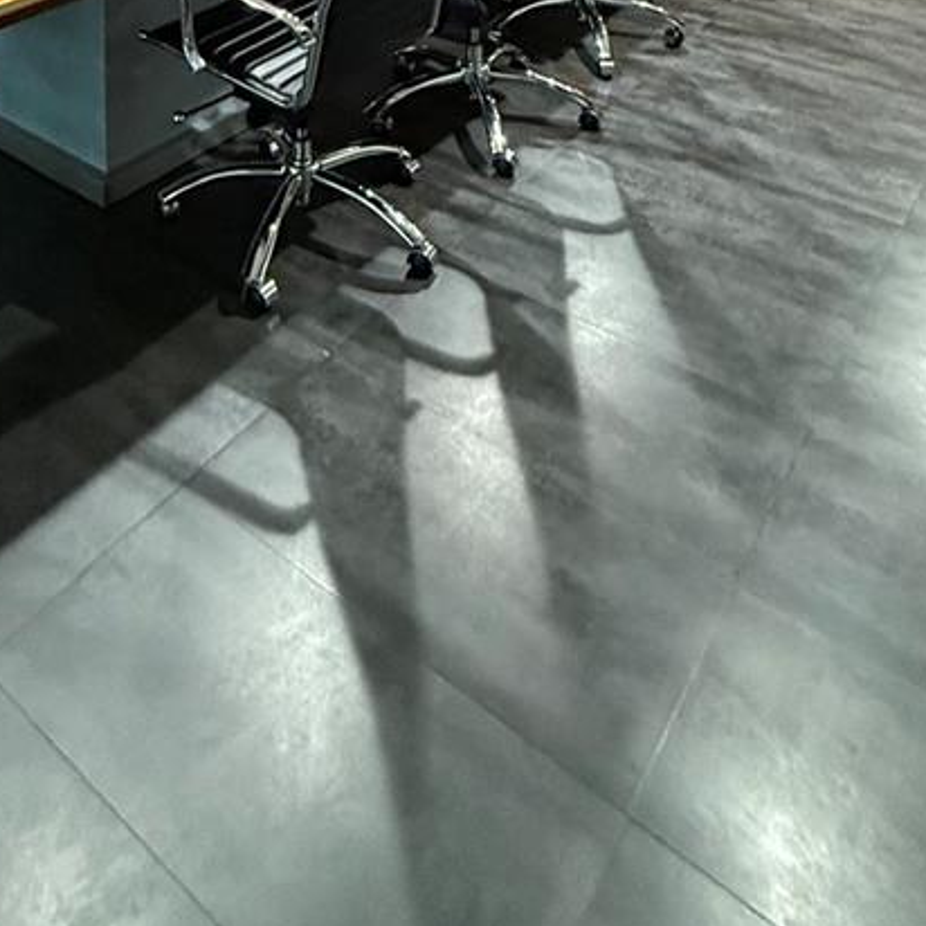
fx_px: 1090
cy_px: -285
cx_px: 330
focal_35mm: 36
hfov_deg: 45.5
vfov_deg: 33.4
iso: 800
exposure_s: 1/60
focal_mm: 2.22
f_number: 2.2
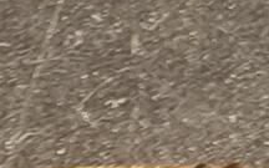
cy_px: 810
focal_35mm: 203
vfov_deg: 5.2
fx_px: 1488
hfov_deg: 10.3
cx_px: 173
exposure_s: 1/33.3
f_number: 2
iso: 320
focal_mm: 2.32
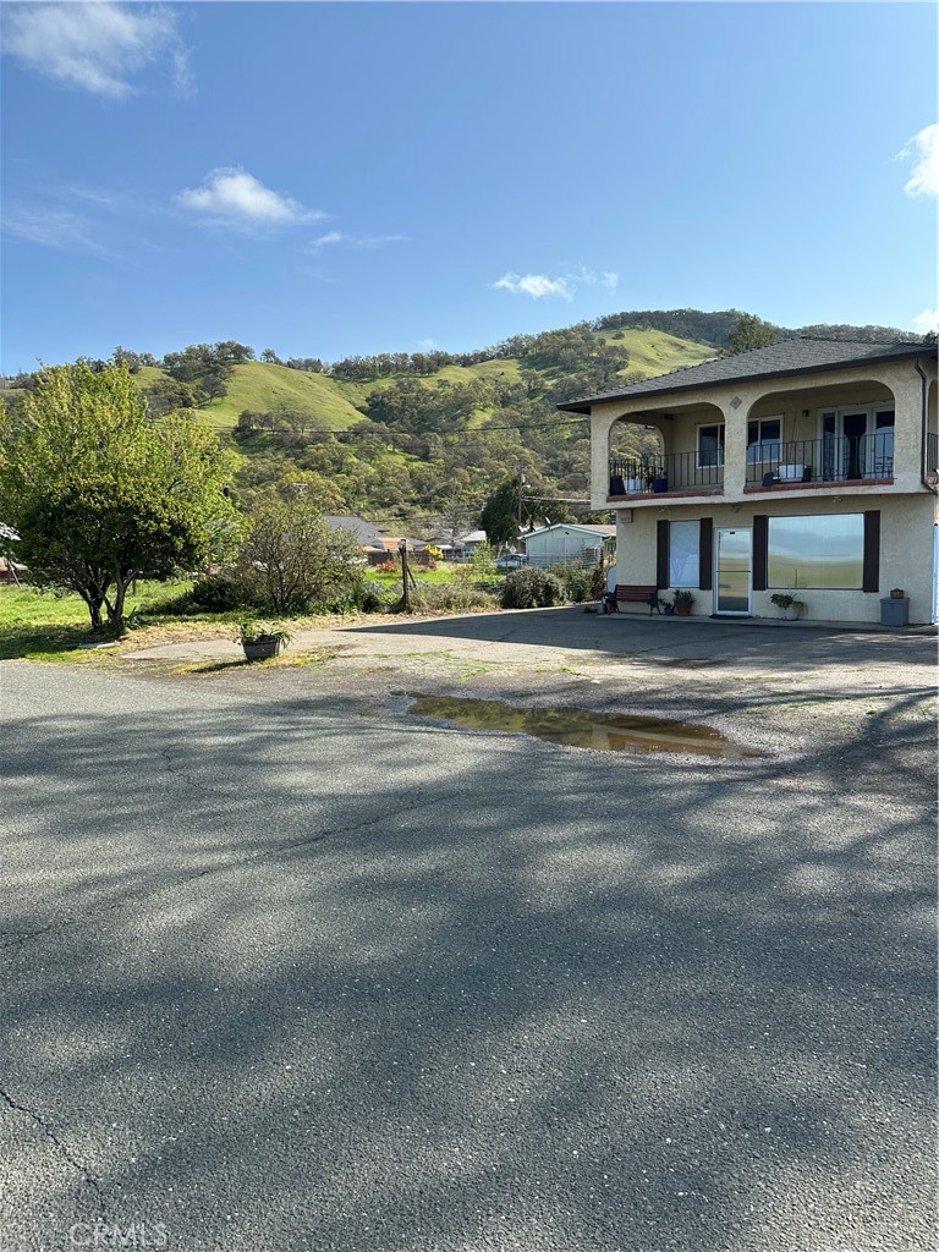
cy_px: 626
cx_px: 470
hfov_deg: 56.8
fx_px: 868
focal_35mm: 24
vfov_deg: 71.6
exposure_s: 1/3356
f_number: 1.78
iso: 80
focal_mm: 6.86
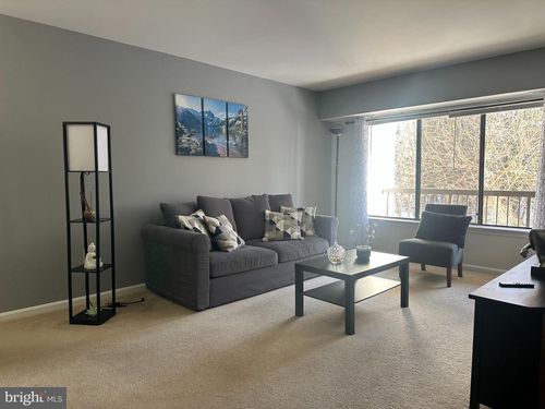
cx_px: 272
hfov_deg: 71.6
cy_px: 204
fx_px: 378
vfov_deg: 56.8
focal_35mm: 24
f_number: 1.78
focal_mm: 6.86
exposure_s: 1/120
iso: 100
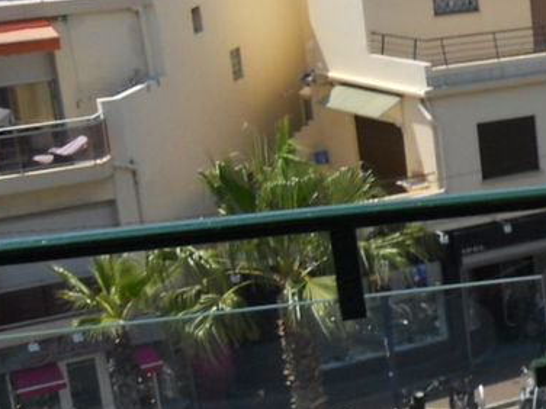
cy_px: 334
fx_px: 1877
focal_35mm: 119
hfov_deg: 13.9
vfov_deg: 12.4
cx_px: 1099
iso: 80
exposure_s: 1/320
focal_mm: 5
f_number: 5.4
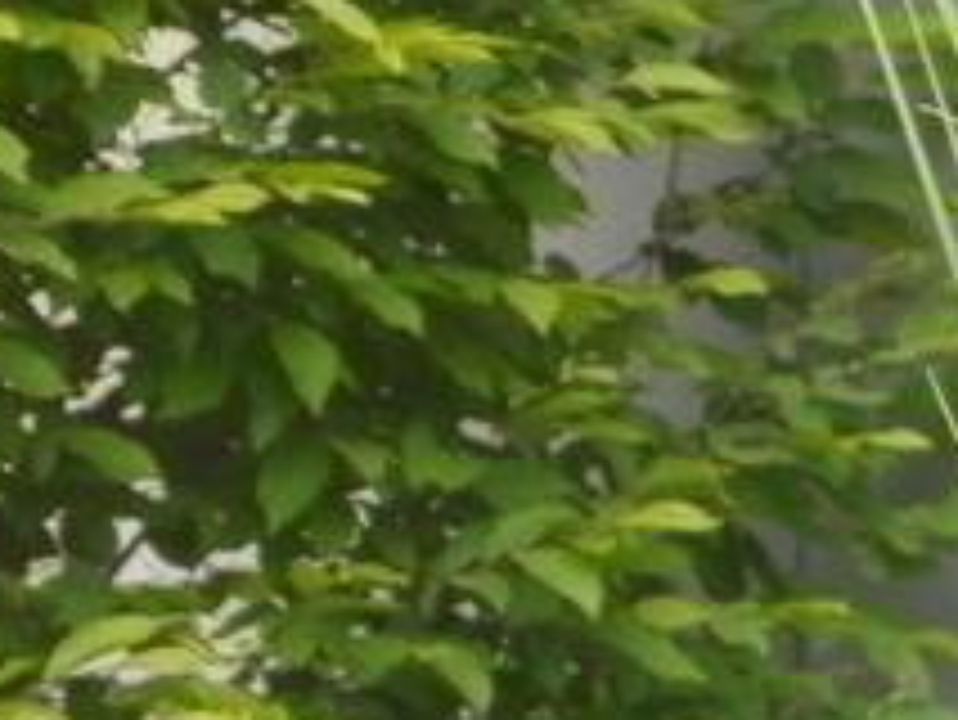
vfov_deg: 4.7
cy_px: 1089
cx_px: 1300
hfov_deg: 6.2
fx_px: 8723
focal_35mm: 315
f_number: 5.6
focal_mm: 42
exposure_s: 1/100
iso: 160
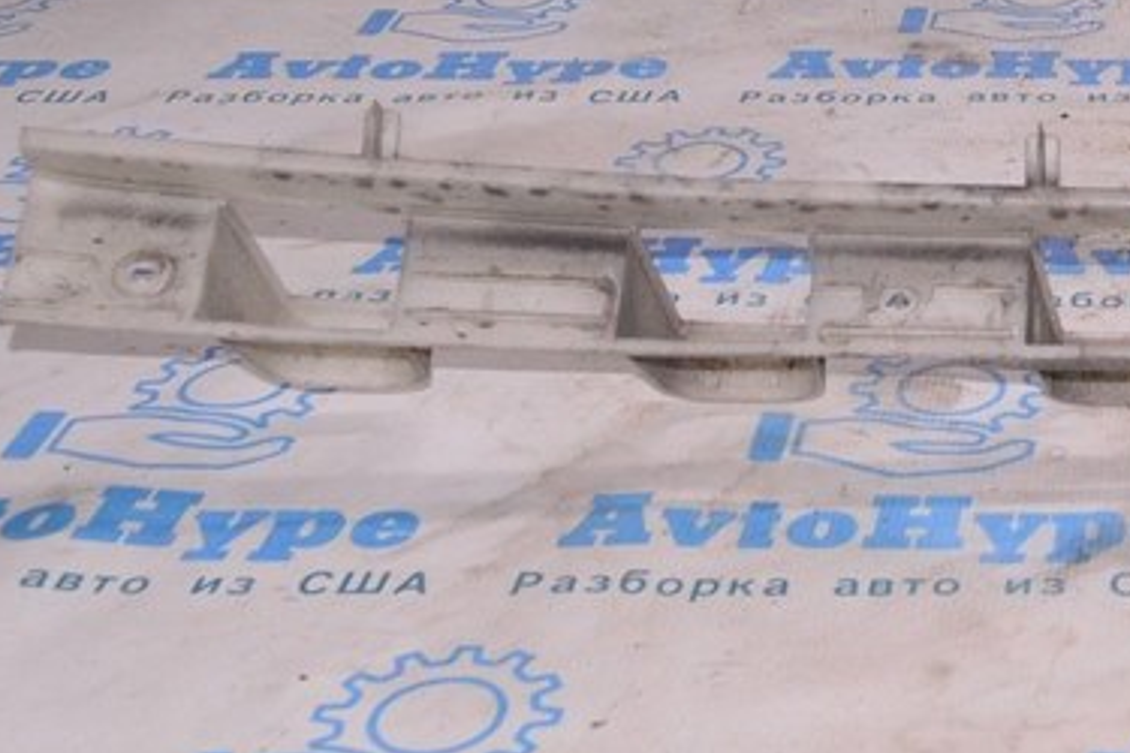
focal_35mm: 90
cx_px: 1317
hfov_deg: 21.2
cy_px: -122
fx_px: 2825
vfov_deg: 14.7
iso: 1600
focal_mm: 22
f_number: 8
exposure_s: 1/200
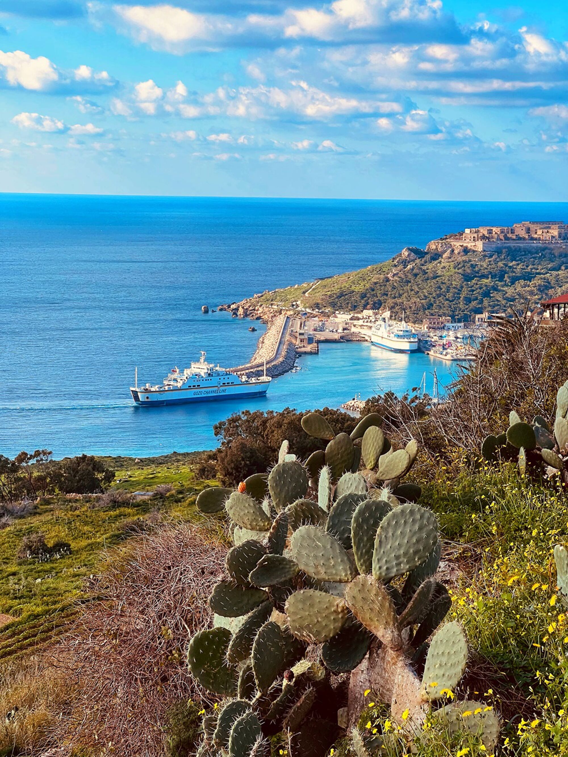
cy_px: 378
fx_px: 1684
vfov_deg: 25.3
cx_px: 284
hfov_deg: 19.1
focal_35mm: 77
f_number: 2.8
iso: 32
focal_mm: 9
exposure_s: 1/713
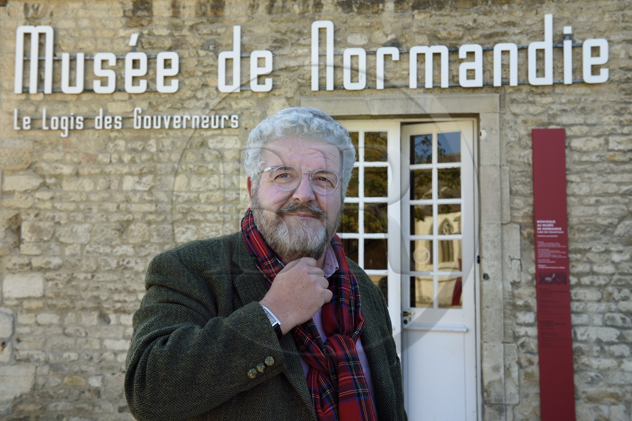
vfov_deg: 31.9
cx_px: 316
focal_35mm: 42
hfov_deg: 46.4
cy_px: 210
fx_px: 737
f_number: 10
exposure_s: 1/250
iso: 400
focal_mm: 42
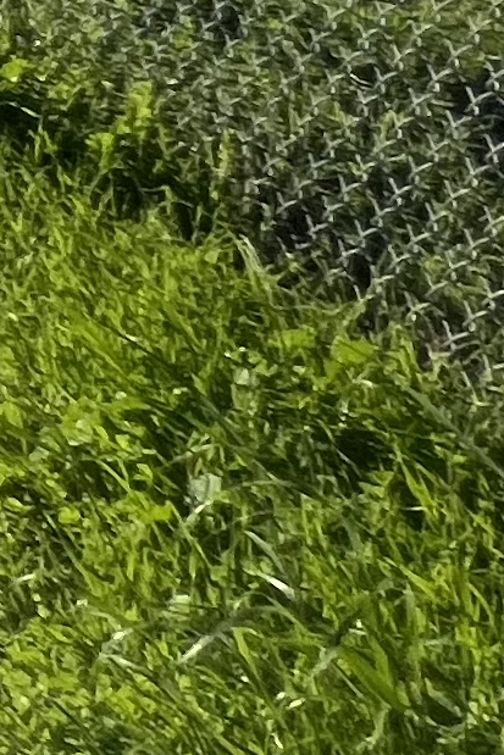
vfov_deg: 17.5
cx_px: -1557
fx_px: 1847
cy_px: -696
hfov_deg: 8.0
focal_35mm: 88
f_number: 1.8
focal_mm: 1.57
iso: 32
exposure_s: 1/3125
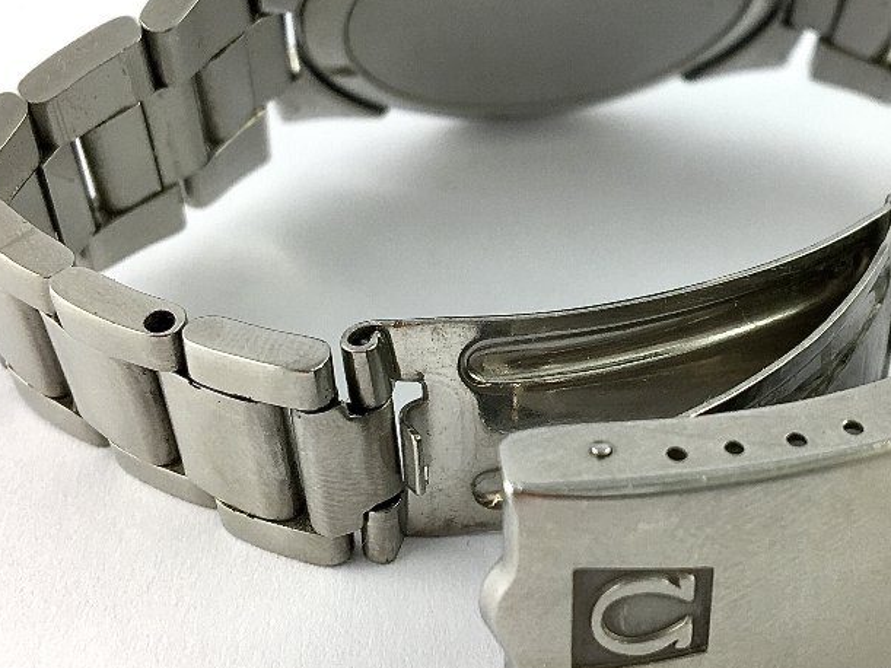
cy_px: 249
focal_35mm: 57
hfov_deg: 33.6
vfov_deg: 25.6
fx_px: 1467
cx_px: 576
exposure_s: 1/114
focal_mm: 4.15
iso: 25
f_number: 2.2
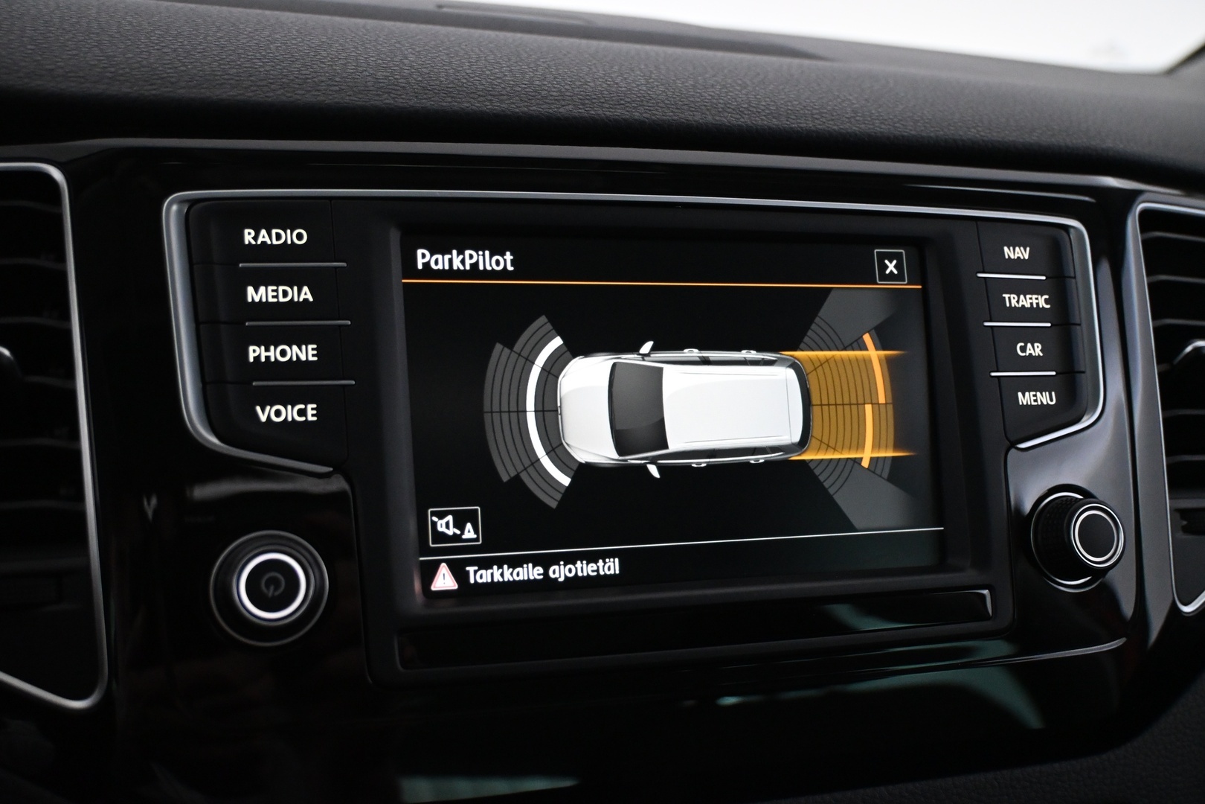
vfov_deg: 36.2
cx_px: 602
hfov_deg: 52.2
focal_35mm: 37
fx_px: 1230
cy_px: 402
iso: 3200
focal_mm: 24.5
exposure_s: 1/80
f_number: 4.2
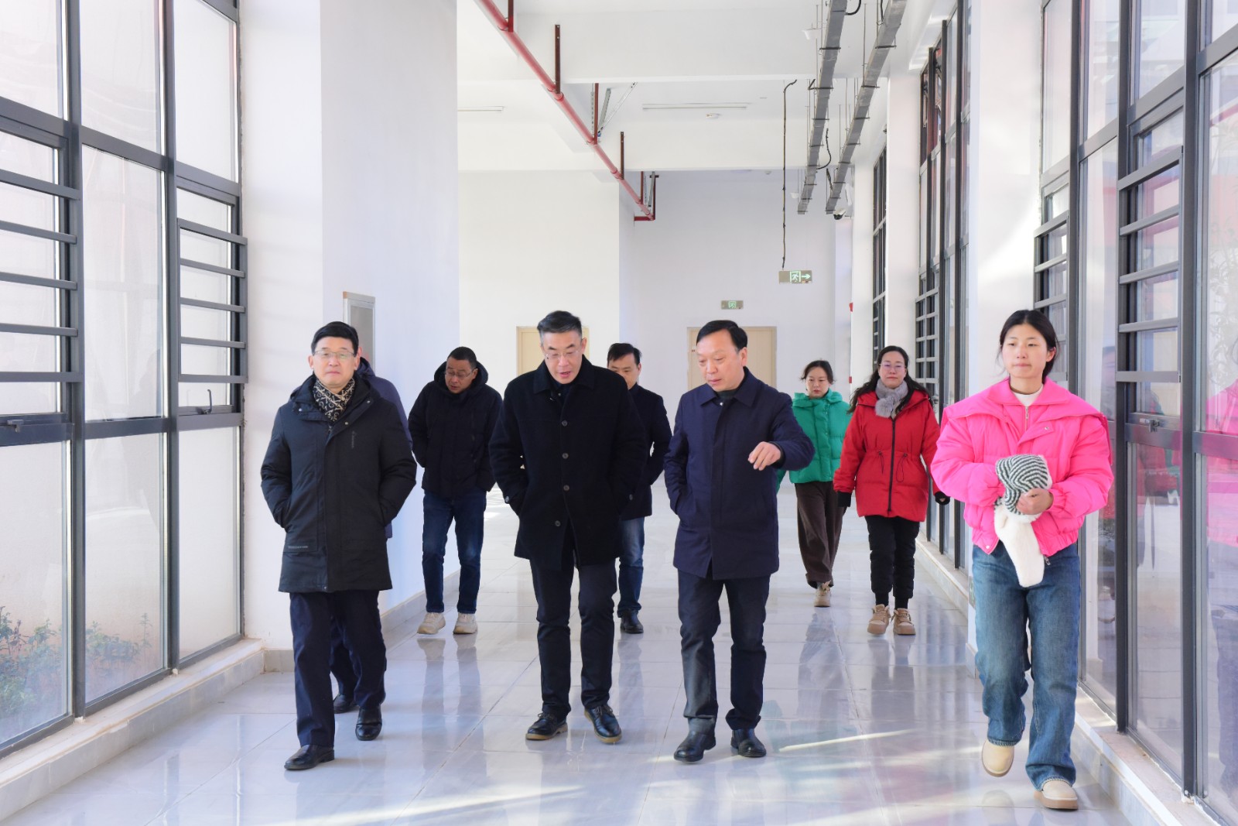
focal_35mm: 56
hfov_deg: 35.6
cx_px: 619
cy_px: 413
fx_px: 1926
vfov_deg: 24.2
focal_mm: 56
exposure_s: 1/250
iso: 2500
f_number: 8
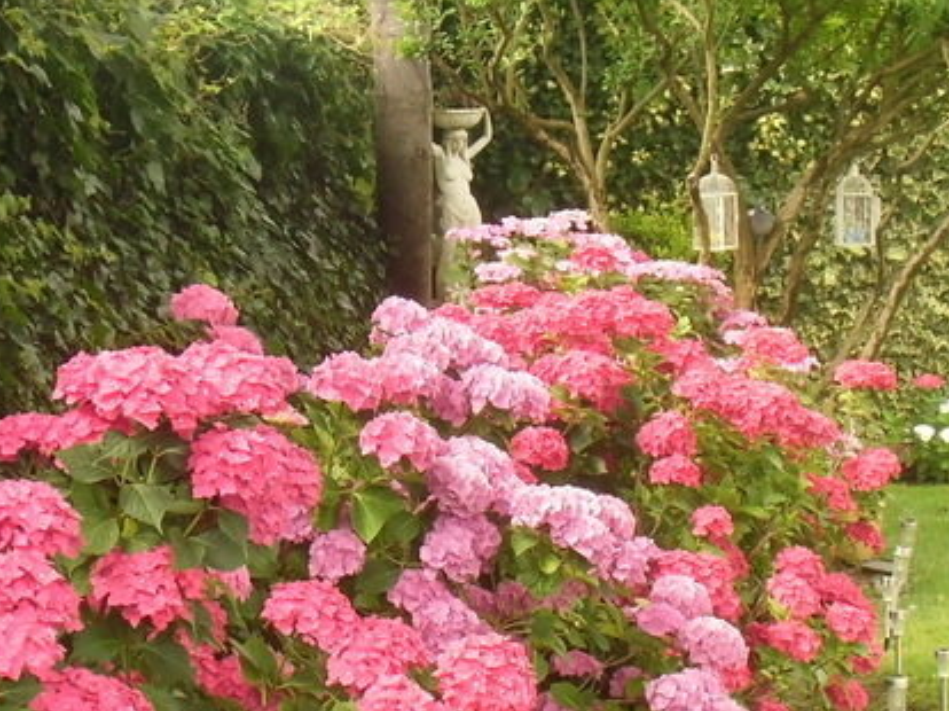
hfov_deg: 20.9
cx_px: 440
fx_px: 2576
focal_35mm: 94
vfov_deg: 15.7
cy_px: 509
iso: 100
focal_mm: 6.67
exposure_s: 1/80
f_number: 3.9
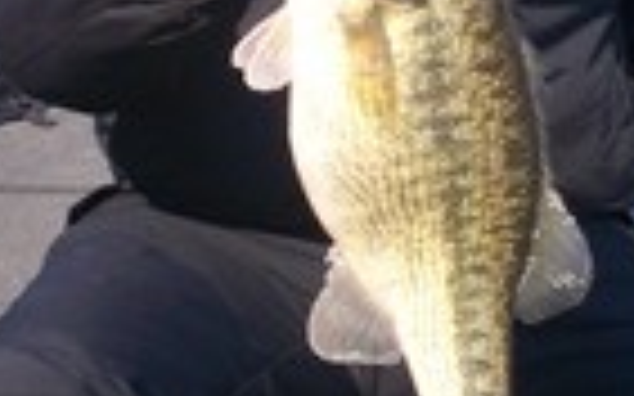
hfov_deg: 19.3
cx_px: 290
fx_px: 1865
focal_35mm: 108
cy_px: -29
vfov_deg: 11.9
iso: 100
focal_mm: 6
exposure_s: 1/389
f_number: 4.5
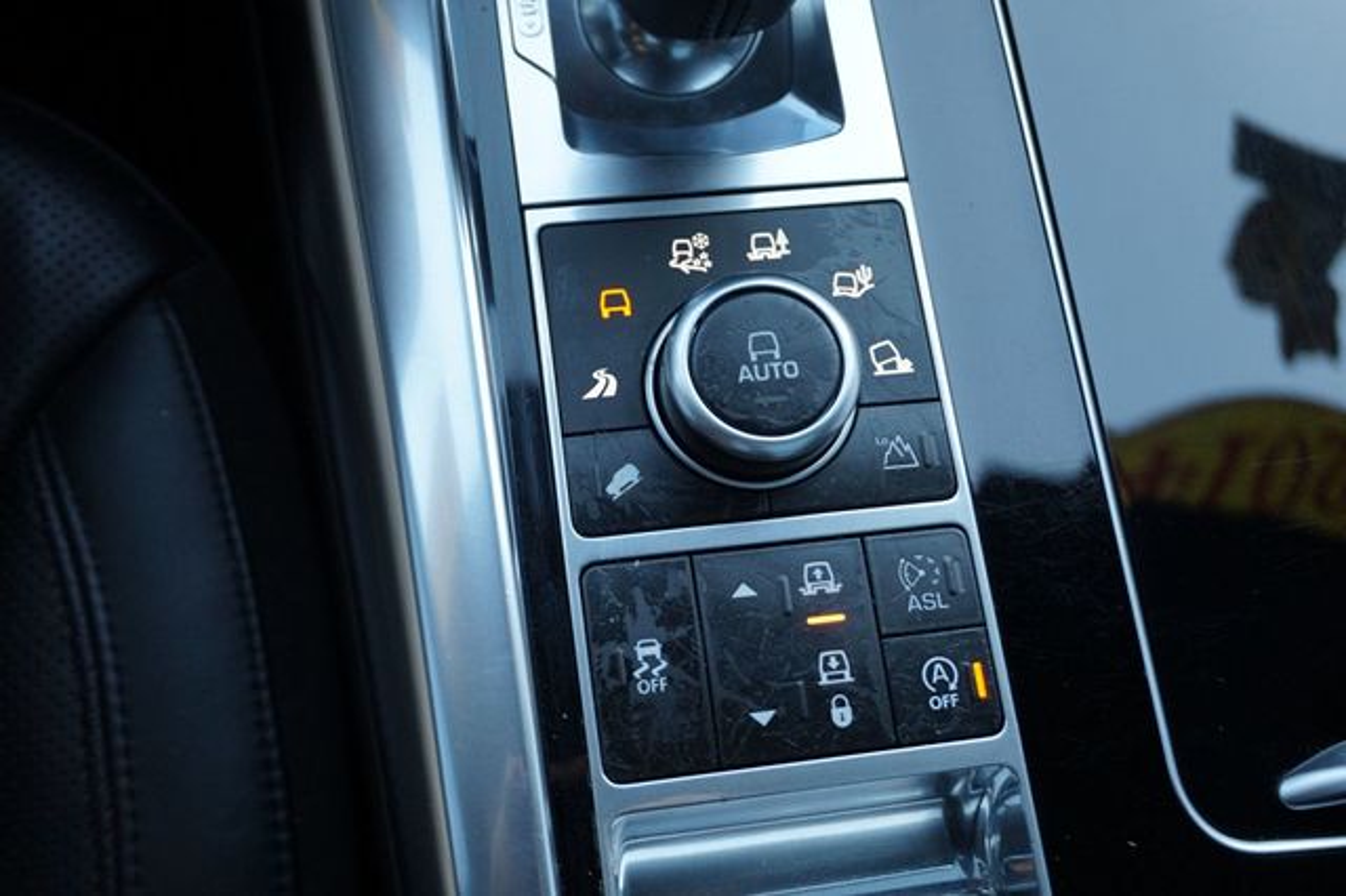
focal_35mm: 38
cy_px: 448
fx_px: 1401
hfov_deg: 51.3
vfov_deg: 35.5
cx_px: 673
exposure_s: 1/60
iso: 400
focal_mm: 25
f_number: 4.5
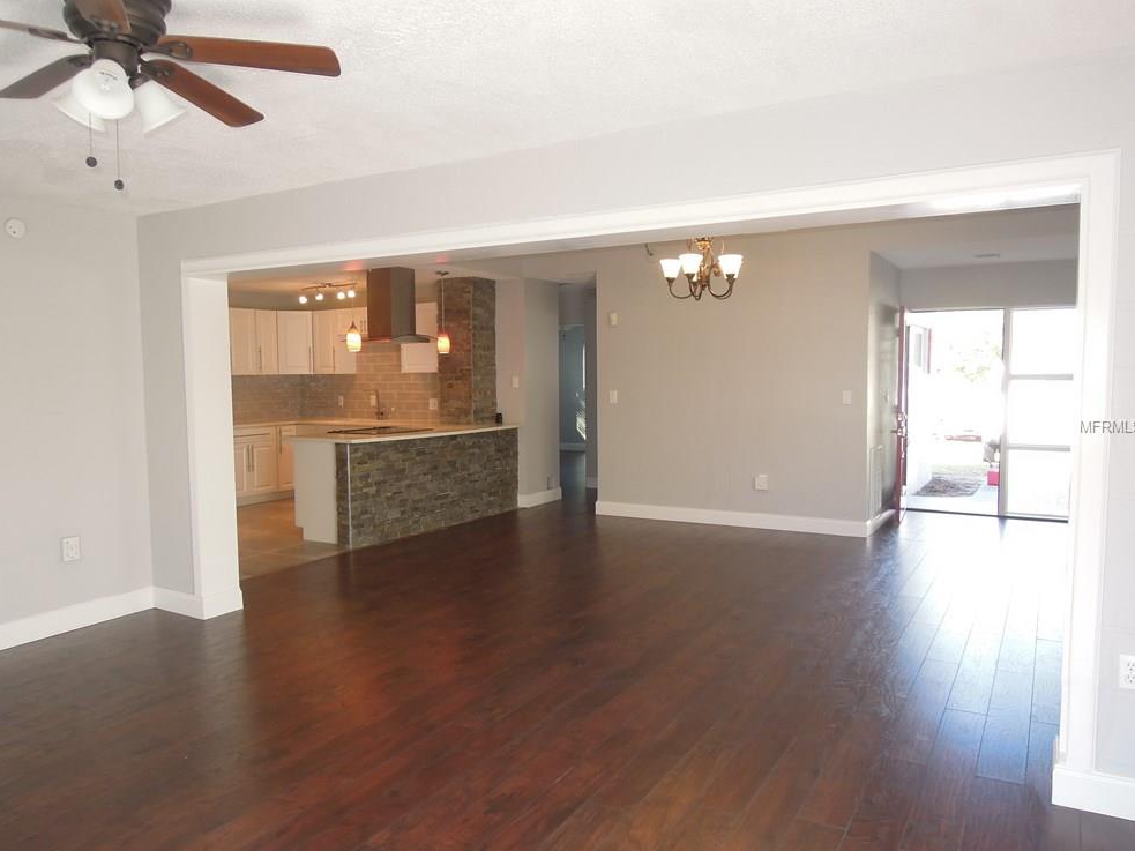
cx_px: 557
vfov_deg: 54.9
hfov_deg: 69.4
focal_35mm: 25
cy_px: 426
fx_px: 820
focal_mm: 4.3
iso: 160
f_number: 2.8
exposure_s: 1/50
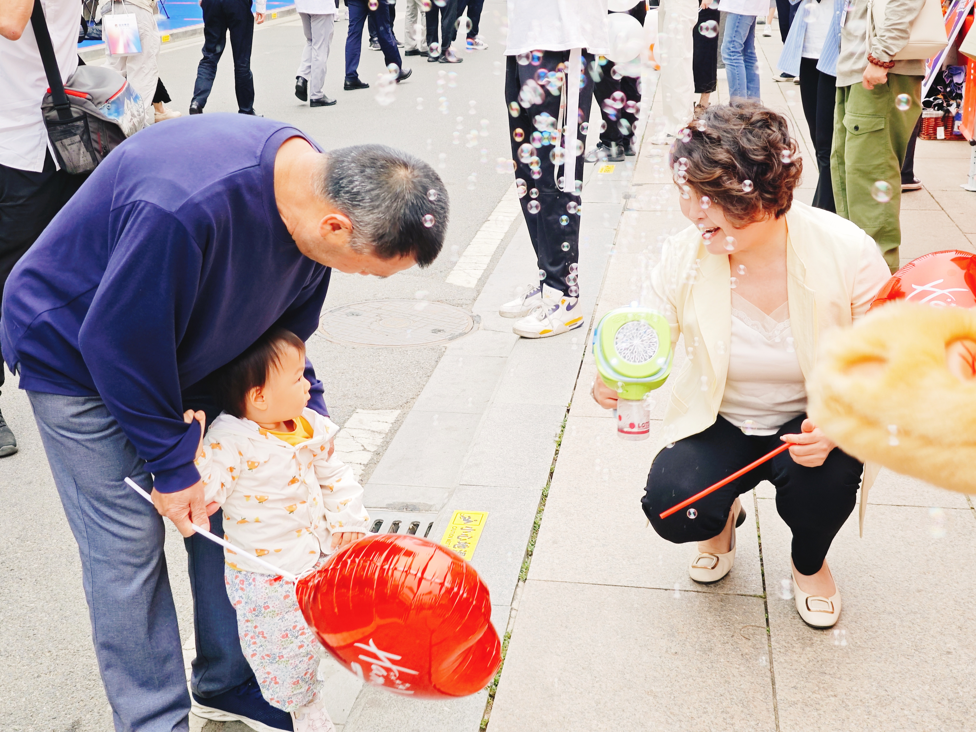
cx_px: 488
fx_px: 1297
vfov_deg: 31.5
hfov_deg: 41.2
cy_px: 366
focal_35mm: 46
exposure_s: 1/169
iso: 50
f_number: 1.6
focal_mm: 6.55
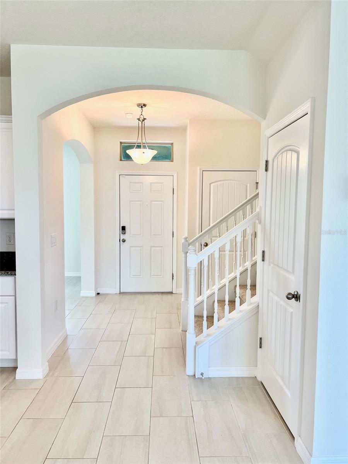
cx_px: 174
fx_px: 349
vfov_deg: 67.3
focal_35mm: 26
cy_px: 232
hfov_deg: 53.1
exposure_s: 1/126
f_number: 1.5
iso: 64
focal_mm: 5.7
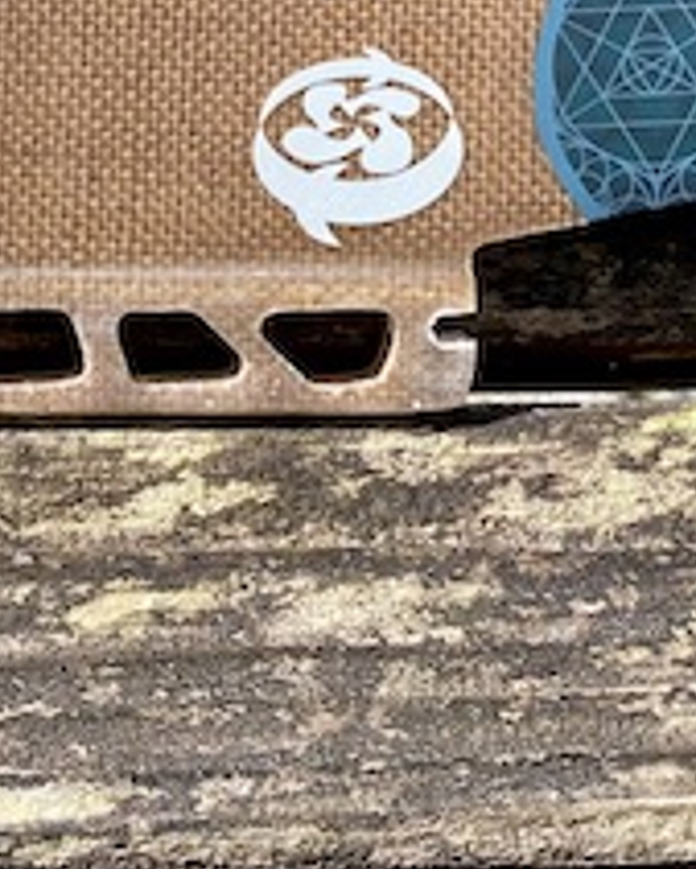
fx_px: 2470
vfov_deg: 19.3
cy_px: -21
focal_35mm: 96
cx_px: -272
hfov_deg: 15.1
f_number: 1.8
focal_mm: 4.25
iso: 32
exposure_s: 1/949
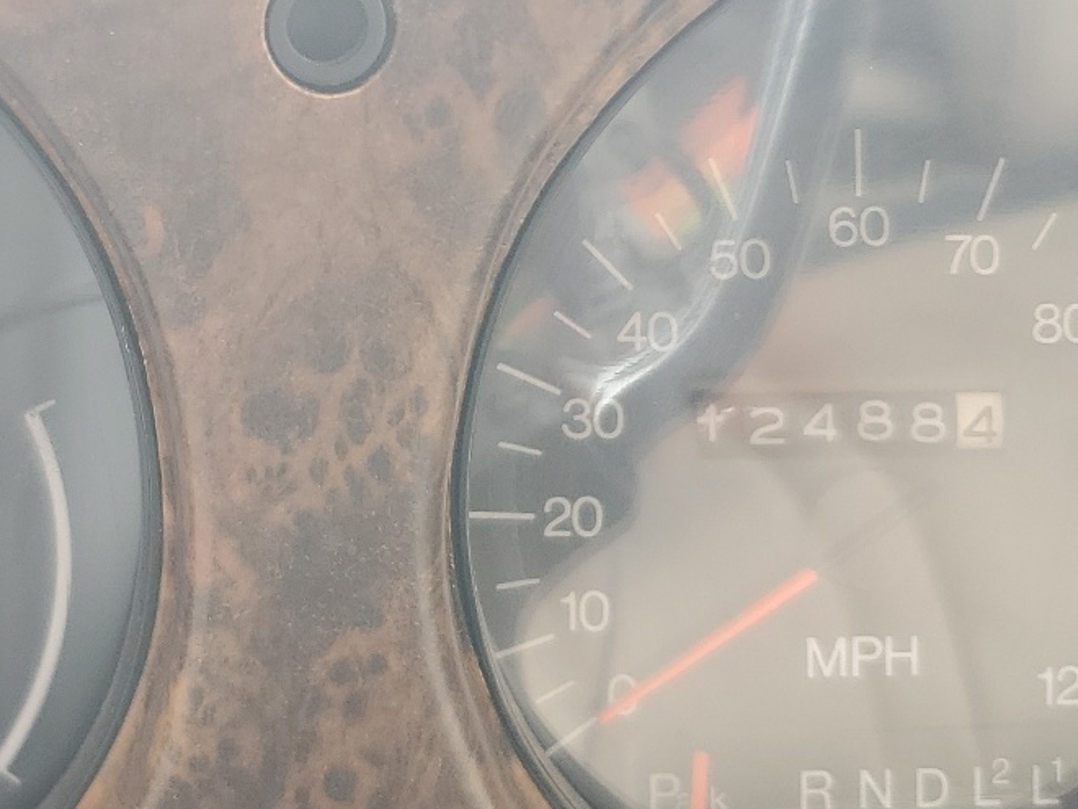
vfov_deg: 23.2
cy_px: 283
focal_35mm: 63
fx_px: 1962
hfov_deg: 30.2
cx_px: 273
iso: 52
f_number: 1.5
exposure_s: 1/60.2
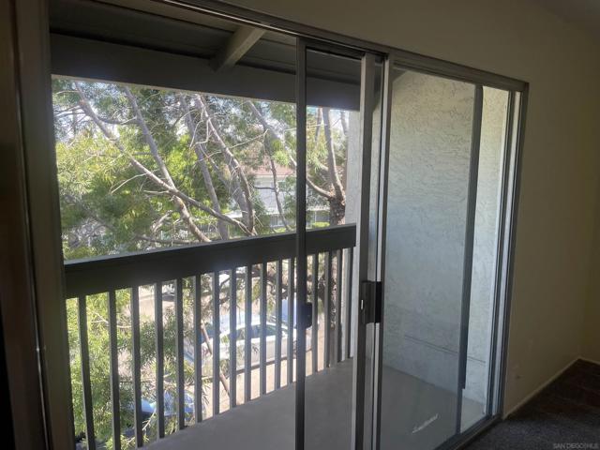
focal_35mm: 26
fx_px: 451
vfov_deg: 53.1
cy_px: 225
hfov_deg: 67.3
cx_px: 300
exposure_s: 1/306
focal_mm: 4.2
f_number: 1.6
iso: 32
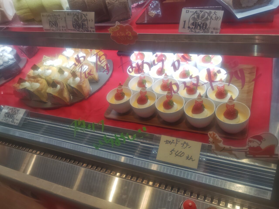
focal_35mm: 23
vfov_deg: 58.9
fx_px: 185
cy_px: 104
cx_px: 140
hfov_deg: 73.9
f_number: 1.9
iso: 50
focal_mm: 5.56
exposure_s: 1/301
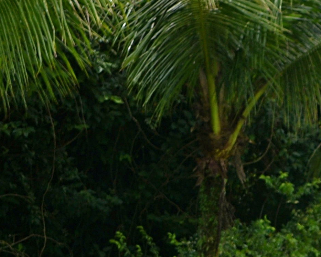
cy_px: 516
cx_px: 753
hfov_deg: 4.9
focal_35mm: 382
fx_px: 3633
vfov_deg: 4.0
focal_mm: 55
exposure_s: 1/160
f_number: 5.6
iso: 100
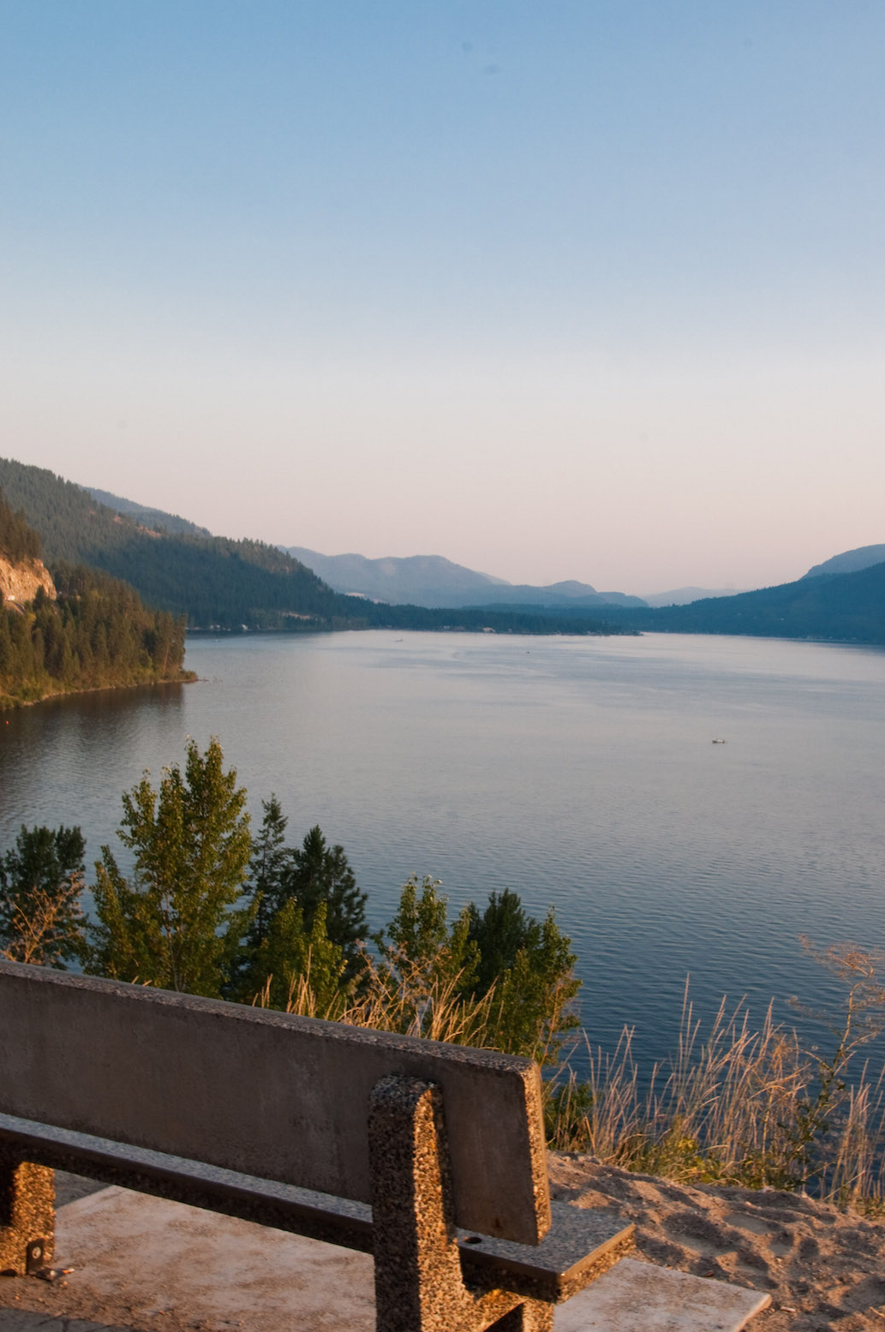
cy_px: 725
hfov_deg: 30.7
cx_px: 486
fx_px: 1611
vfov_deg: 44.9
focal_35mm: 44
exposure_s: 1/25
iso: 200
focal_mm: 25
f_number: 18
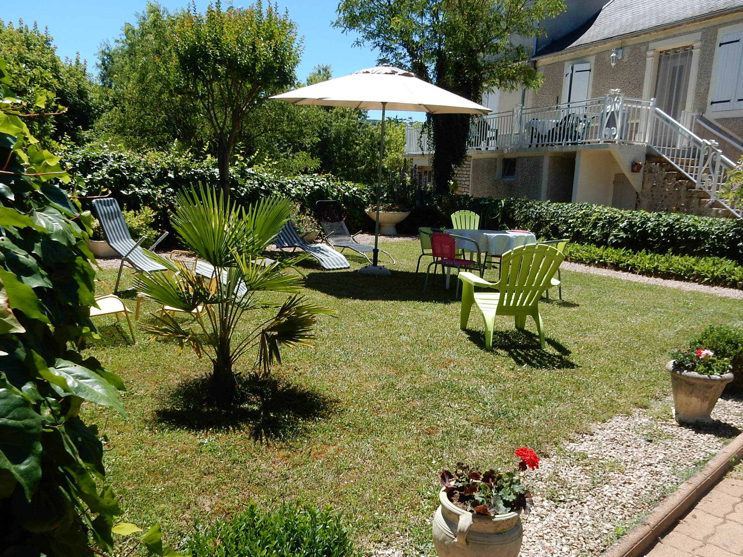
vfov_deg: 48.1
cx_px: 378
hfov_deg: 61.7
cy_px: 315
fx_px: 622
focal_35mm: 29
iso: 125
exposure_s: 1/800
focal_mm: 4.5
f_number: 3.7
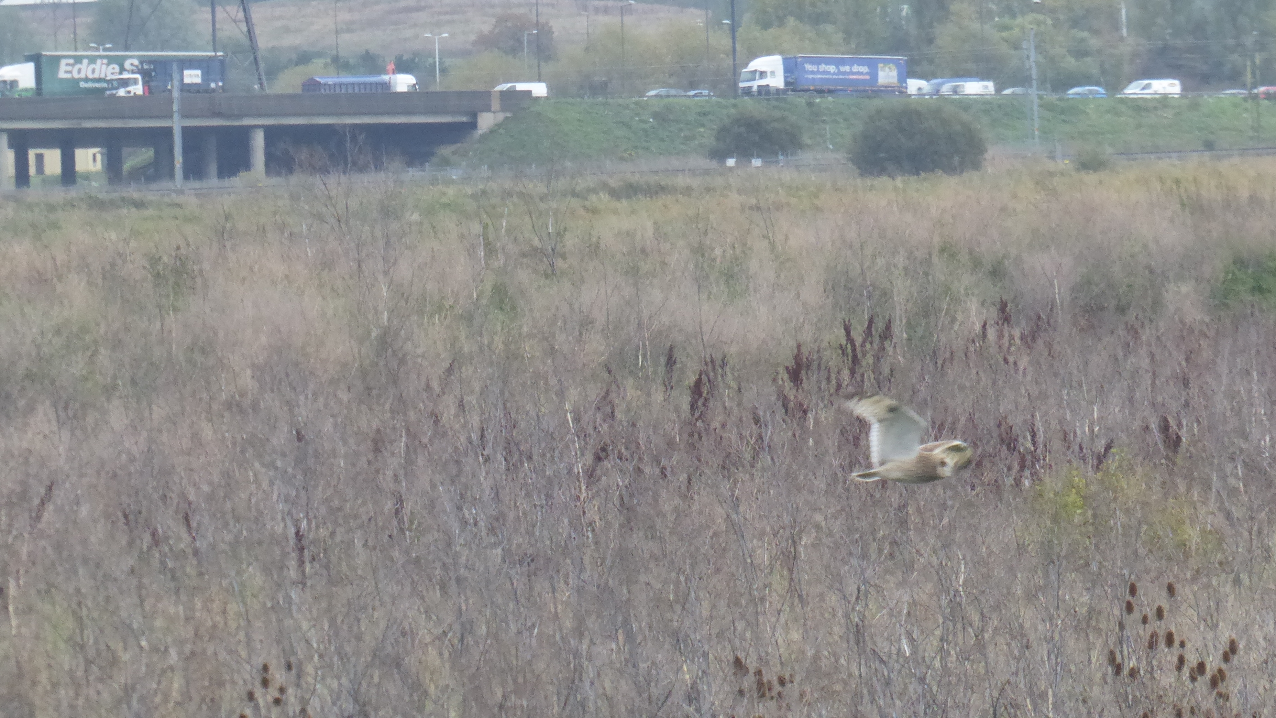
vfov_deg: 2.0
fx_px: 20537
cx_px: 670
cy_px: 446
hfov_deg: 3.6
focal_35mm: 607
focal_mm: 83.4
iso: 800
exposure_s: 1/200
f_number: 6
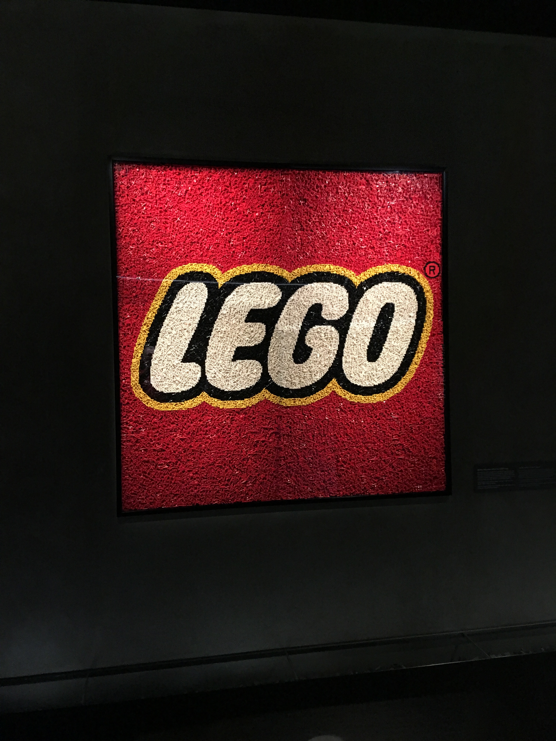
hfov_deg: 48.2
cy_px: 370
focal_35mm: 29
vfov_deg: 61.7
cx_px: 278
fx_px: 621
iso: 100
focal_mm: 4.15
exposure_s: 1/4
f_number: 2.2
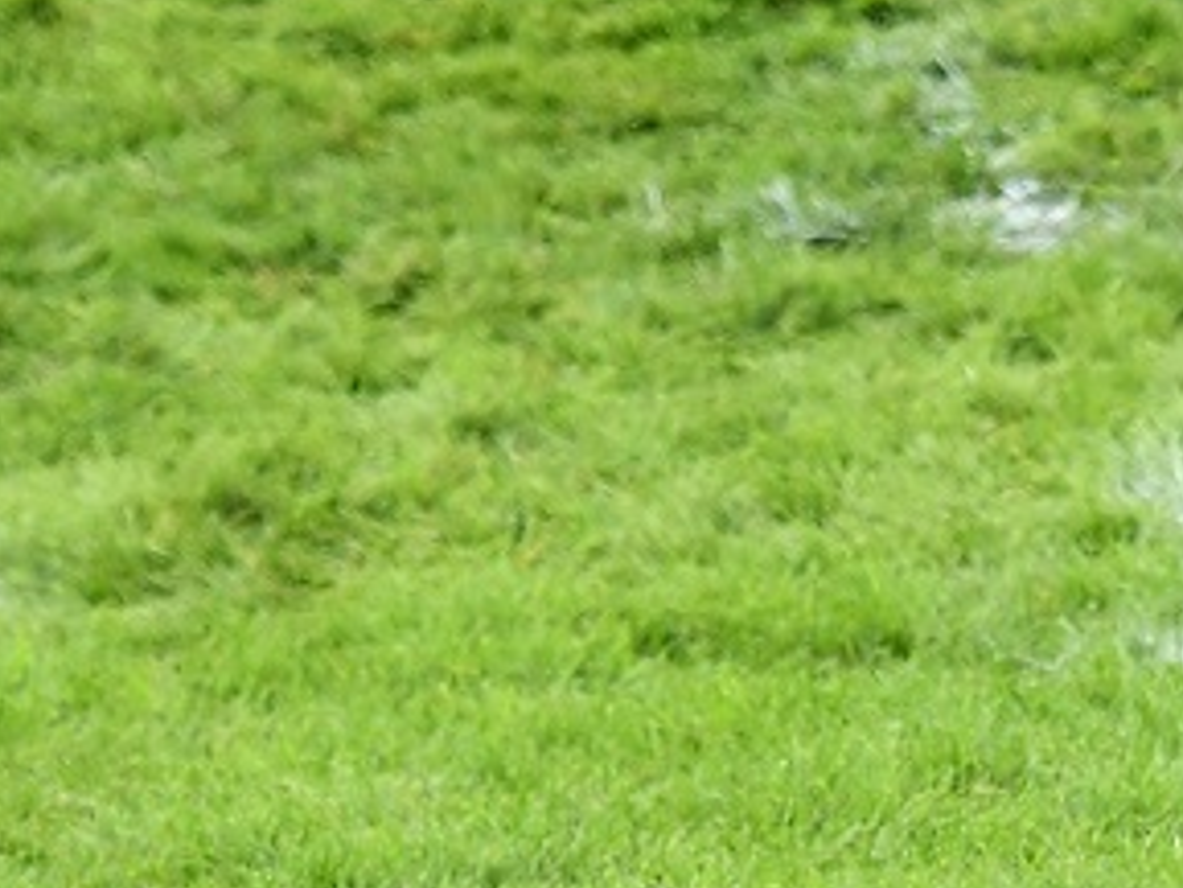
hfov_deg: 3.7
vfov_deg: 2.8
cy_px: -434
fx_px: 18352
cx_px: 1298
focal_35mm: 537
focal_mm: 100
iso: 900
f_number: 2.8
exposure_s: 1/1000
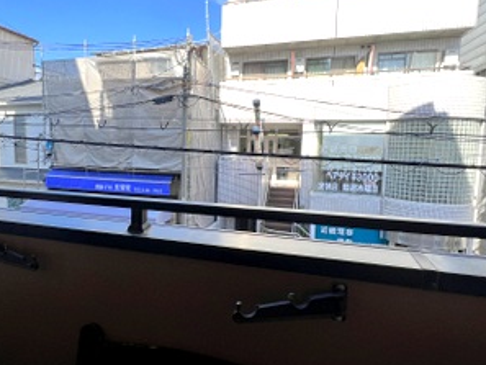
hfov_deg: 78.2
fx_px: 295
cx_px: 200
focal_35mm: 21
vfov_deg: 63.4
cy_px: 172
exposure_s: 1/394
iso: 32
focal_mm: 1.57
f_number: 1.8
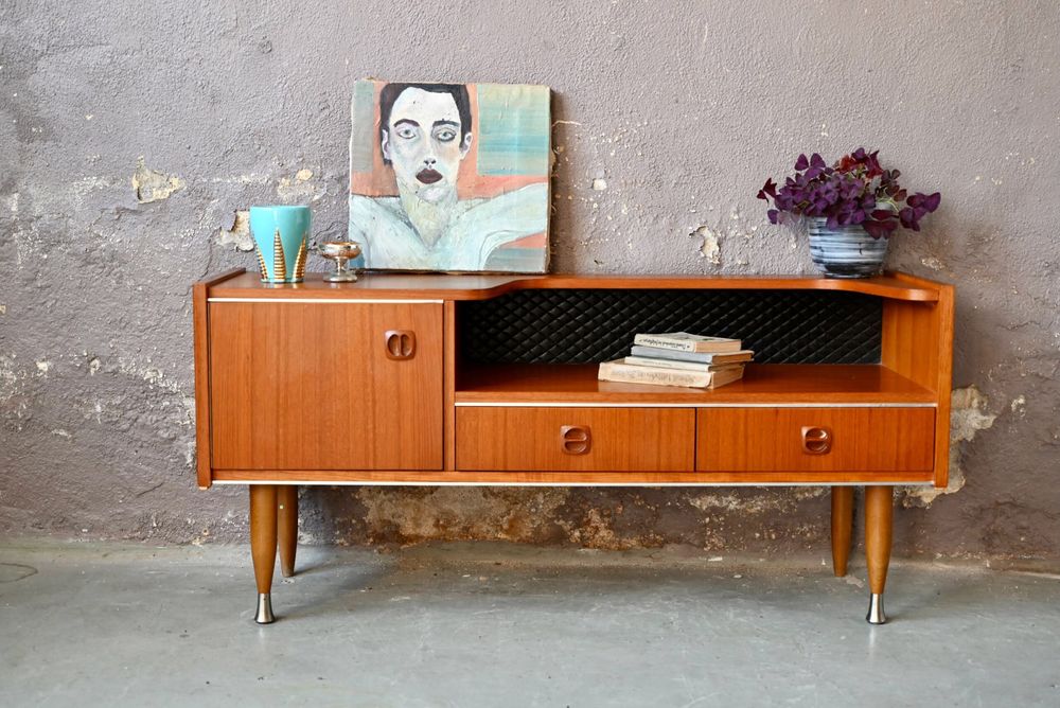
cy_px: 354
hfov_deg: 41.1
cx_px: 530
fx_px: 1414
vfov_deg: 28.1
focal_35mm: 48
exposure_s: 1/80
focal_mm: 48
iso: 800
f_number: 4.5
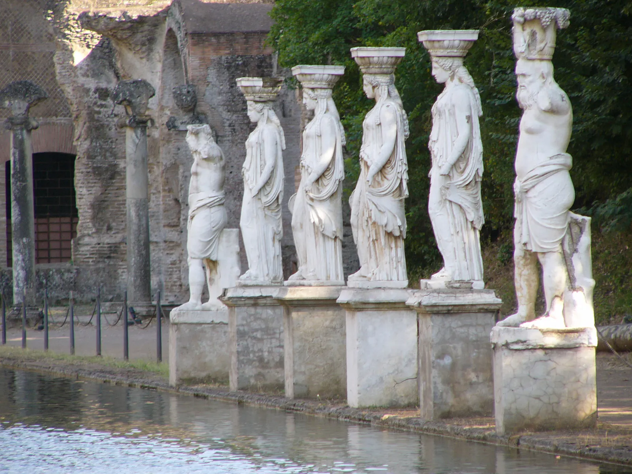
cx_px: 316
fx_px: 6664
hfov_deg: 5.4
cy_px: 237
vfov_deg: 4.1
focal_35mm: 365
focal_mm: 60.7
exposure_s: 1/125
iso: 50
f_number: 3.3
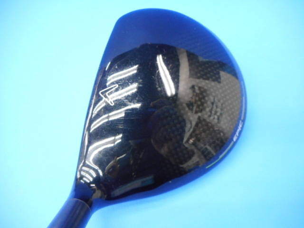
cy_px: 114
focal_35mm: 25
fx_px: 220
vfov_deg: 54.9
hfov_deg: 69.4
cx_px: 152
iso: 400
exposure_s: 1/25
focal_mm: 4.5
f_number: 3.7
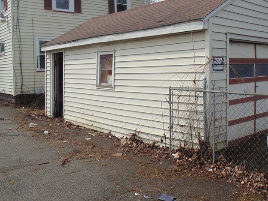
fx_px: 279
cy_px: 73
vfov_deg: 39.3
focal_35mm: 36
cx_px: 128
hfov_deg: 51.4
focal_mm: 4
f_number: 9.7
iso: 80
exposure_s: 1/125
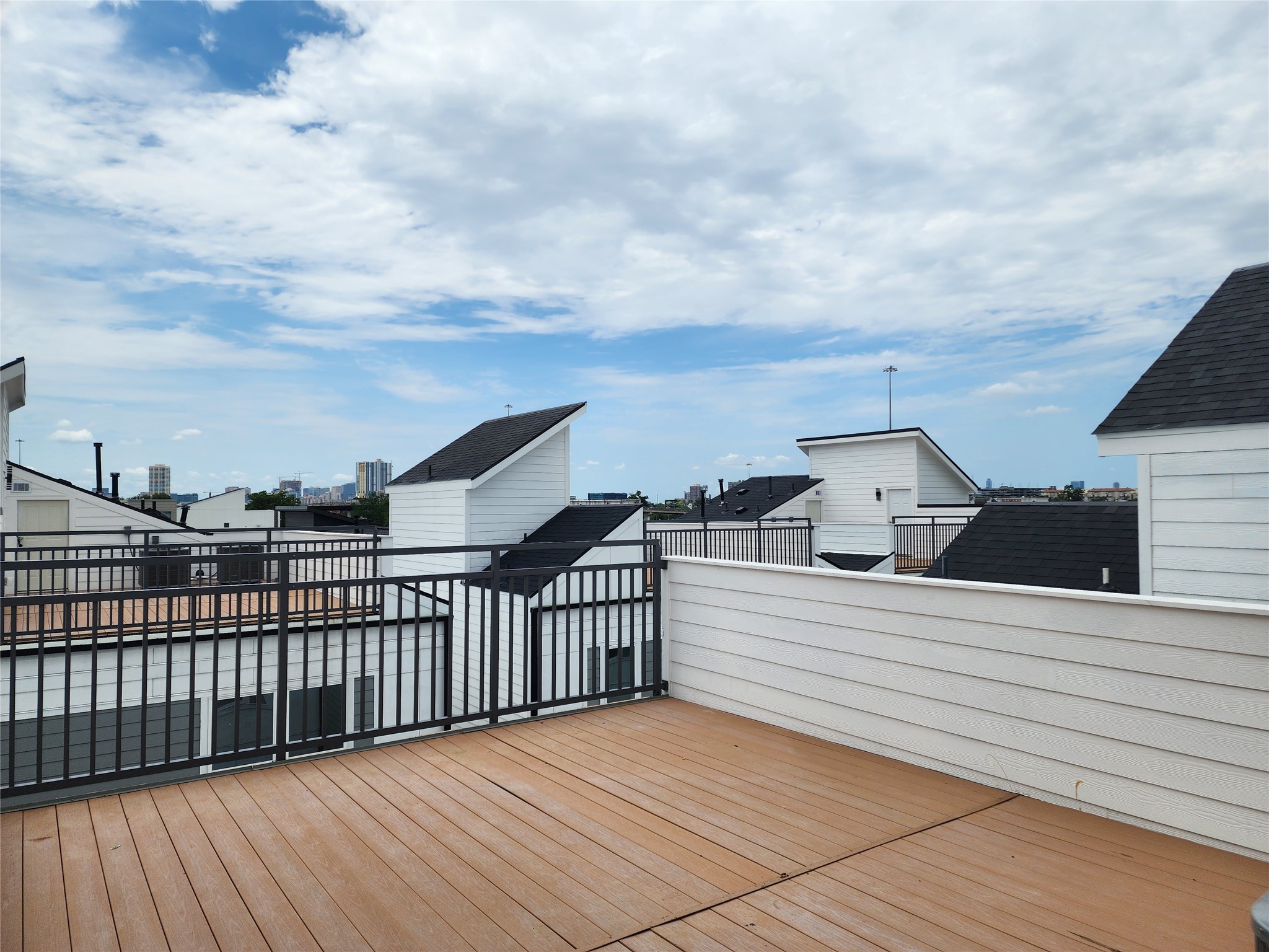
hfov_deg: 73.9
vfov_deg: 58.9
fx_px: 843
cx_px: 634
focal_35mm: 23
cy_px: 476
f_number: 1.8
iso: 12
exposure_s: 1/2259
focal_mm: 6.4
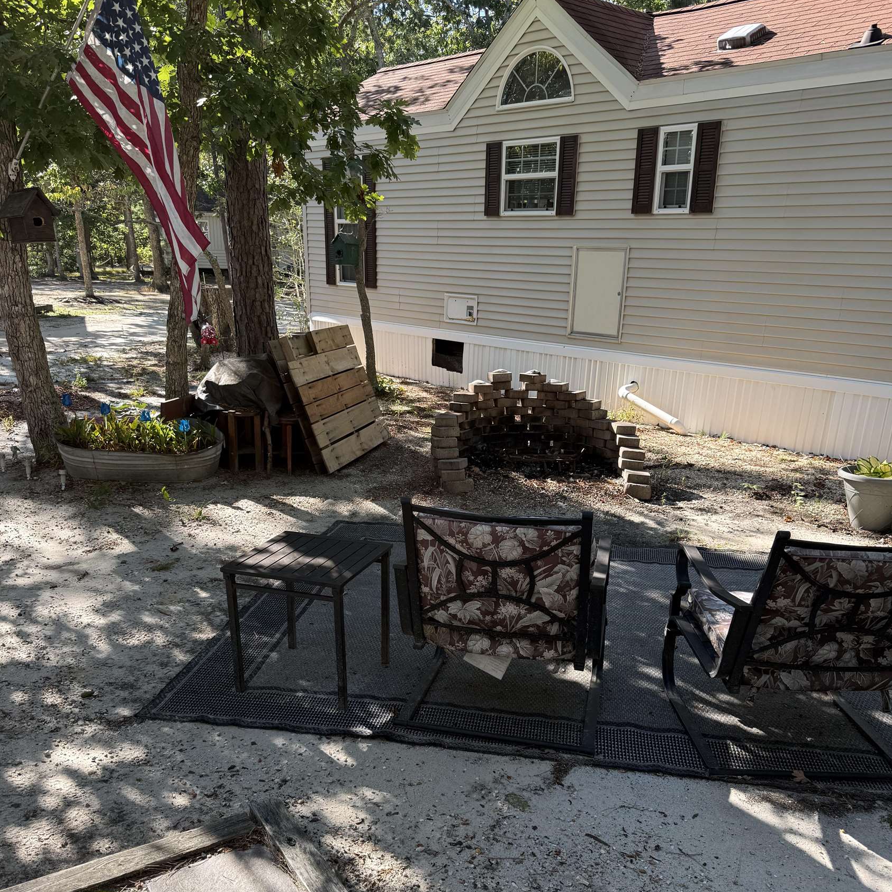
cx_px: 440
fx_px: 845
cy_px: 539
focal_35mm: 29
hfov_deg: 55.6
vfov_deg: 55.2
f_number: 1.78
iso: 80
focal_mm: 6.76
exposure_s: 1/539
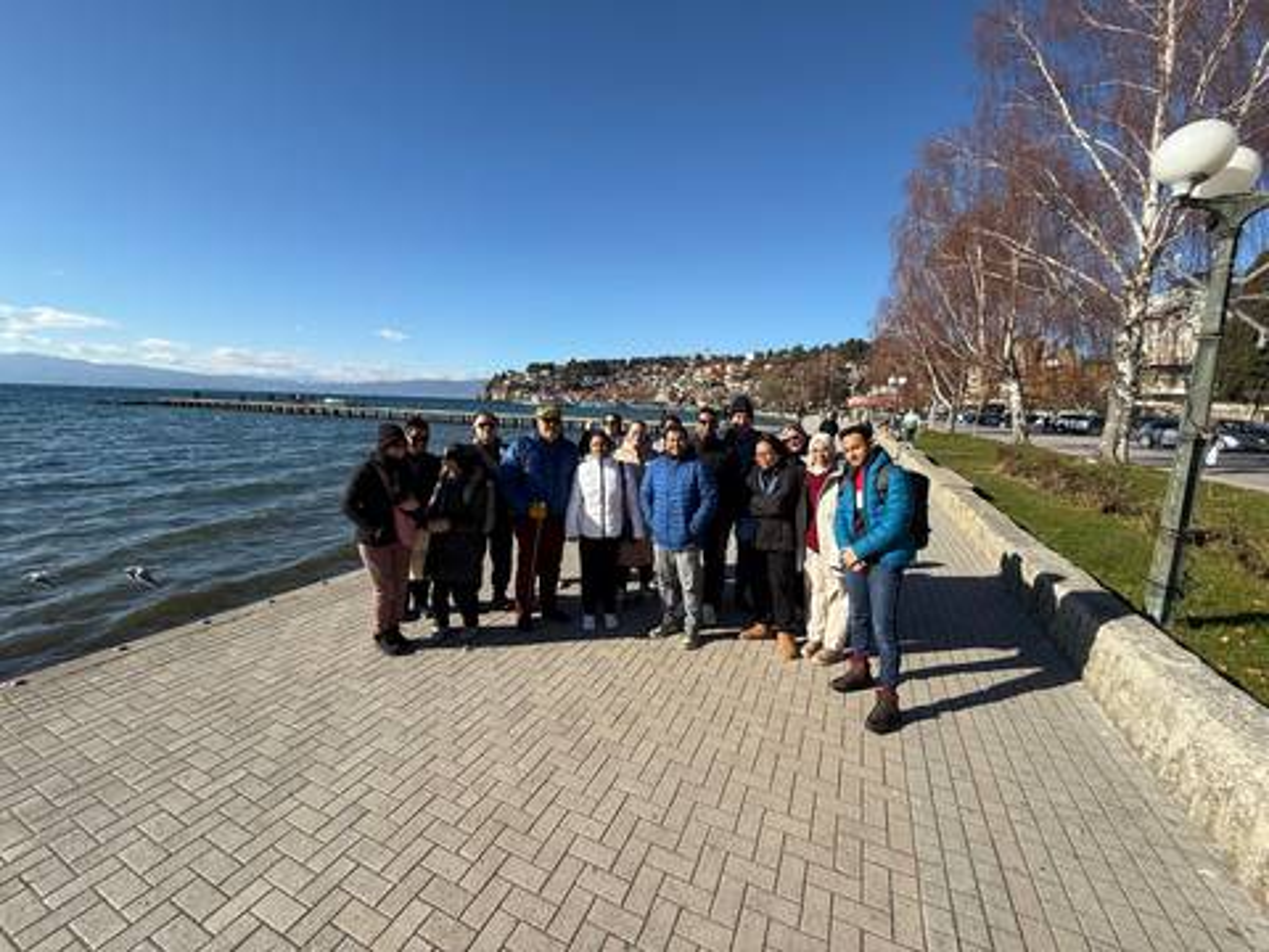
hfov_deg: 102.1
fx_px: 513
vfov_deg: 85.7
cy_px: 476
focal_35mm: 14
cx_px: 634
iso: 50
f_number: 2.2
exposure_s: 1/1613
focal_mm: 2.22
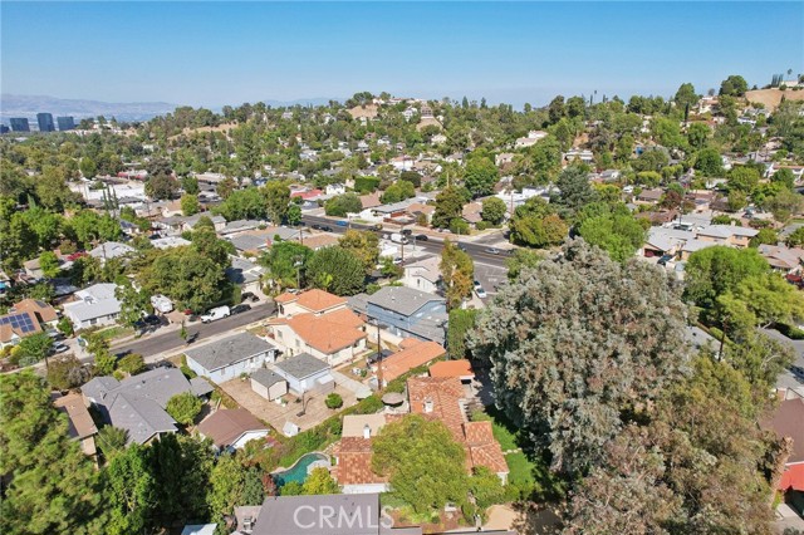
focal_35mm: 22
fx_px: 491
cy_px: 268
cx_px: 402
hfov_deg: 78.6
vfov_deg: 57.2
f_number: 2.8
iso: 120
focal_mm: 8.4
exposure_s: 1/2000
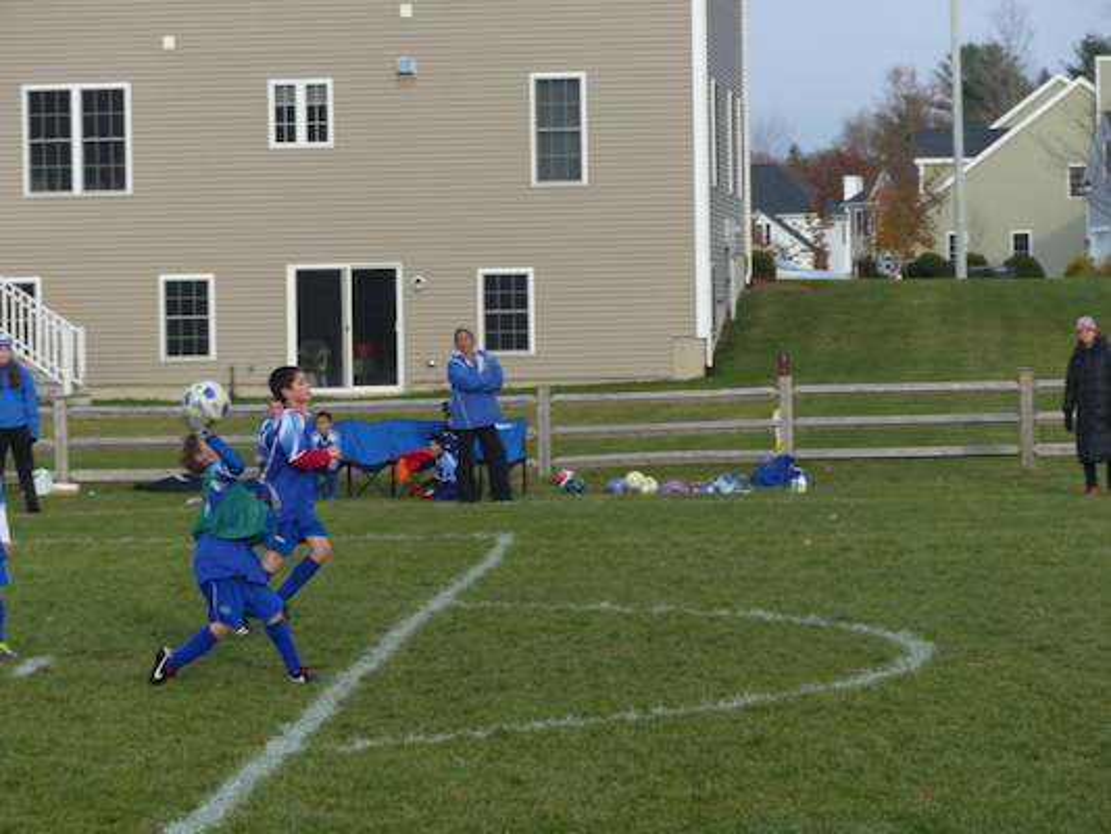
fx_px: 4334
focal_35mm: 135
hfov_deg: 14.6
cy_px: 417
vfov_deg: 11.0
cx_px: 556
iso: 250
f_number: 2.8
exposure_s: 1/500
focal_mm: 24.3
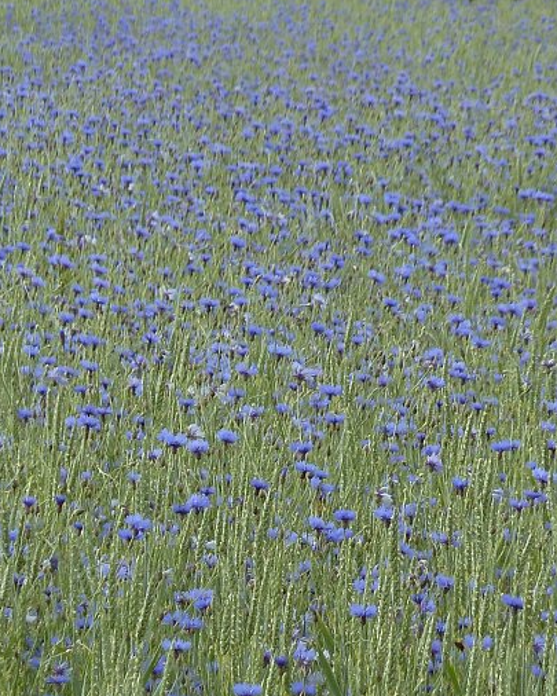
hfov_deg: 2.0
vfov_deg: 2.5
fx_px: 16233
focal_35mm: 788
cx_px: 322
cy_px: 418
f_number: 4.9
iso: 80
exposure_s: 1/125
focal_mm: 49.2
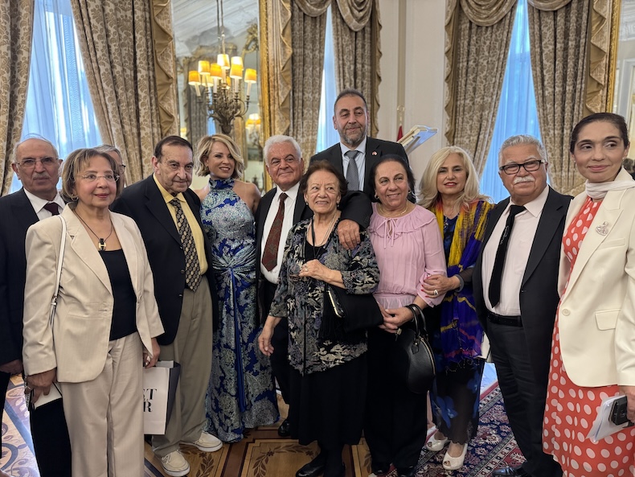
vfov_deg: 56.8
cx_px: 318
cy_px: 238
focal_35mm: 24
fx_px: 440
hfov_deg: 71.6
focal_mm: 6.76
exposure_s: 1/50
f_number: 1.78
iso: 800
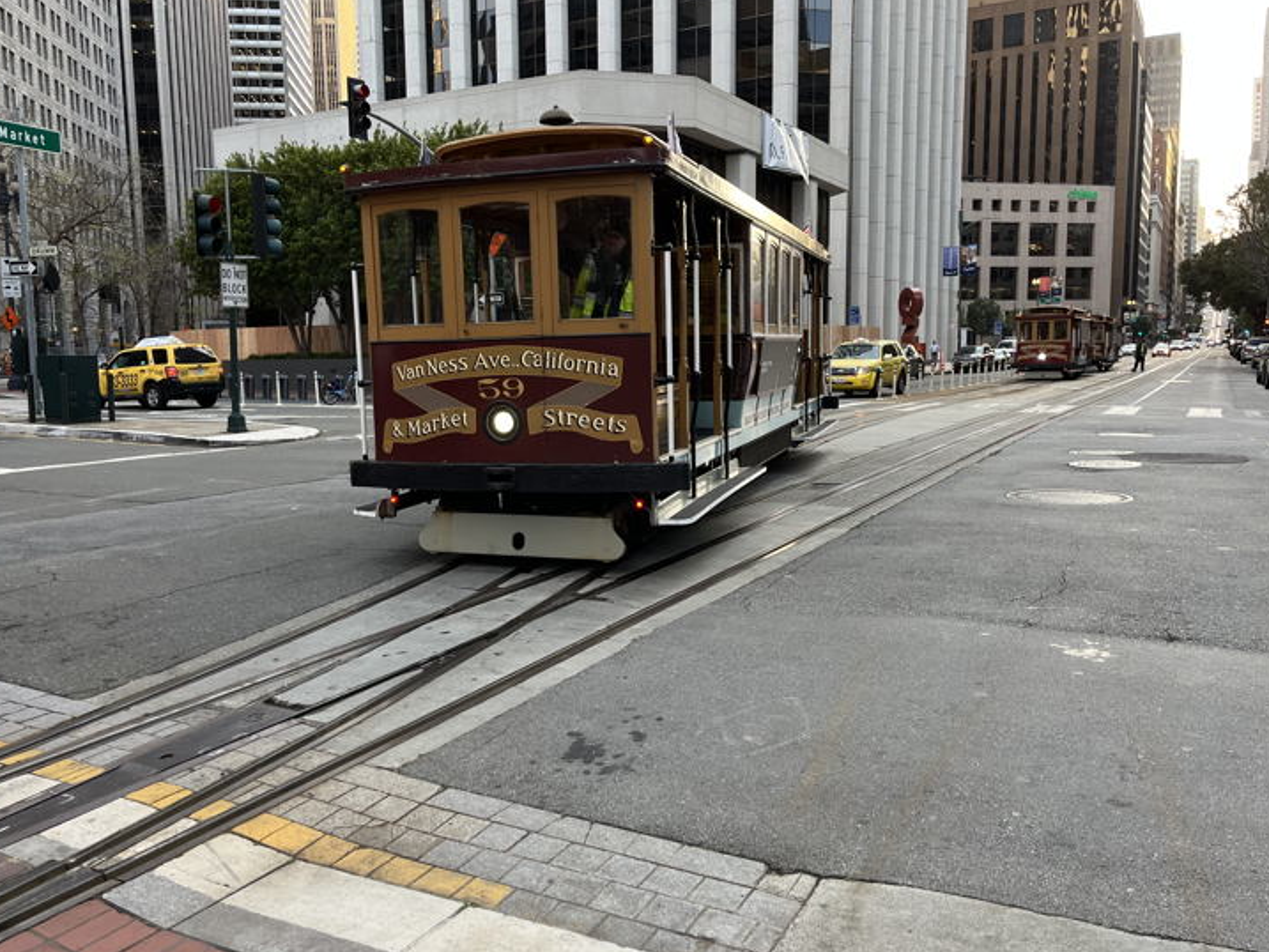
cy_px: 467
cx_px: 600
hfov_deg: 61.6
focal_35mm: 29
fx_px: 1063
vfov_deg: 48.2
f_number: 1.6
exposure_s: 1/122
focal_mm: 5.1
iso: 40
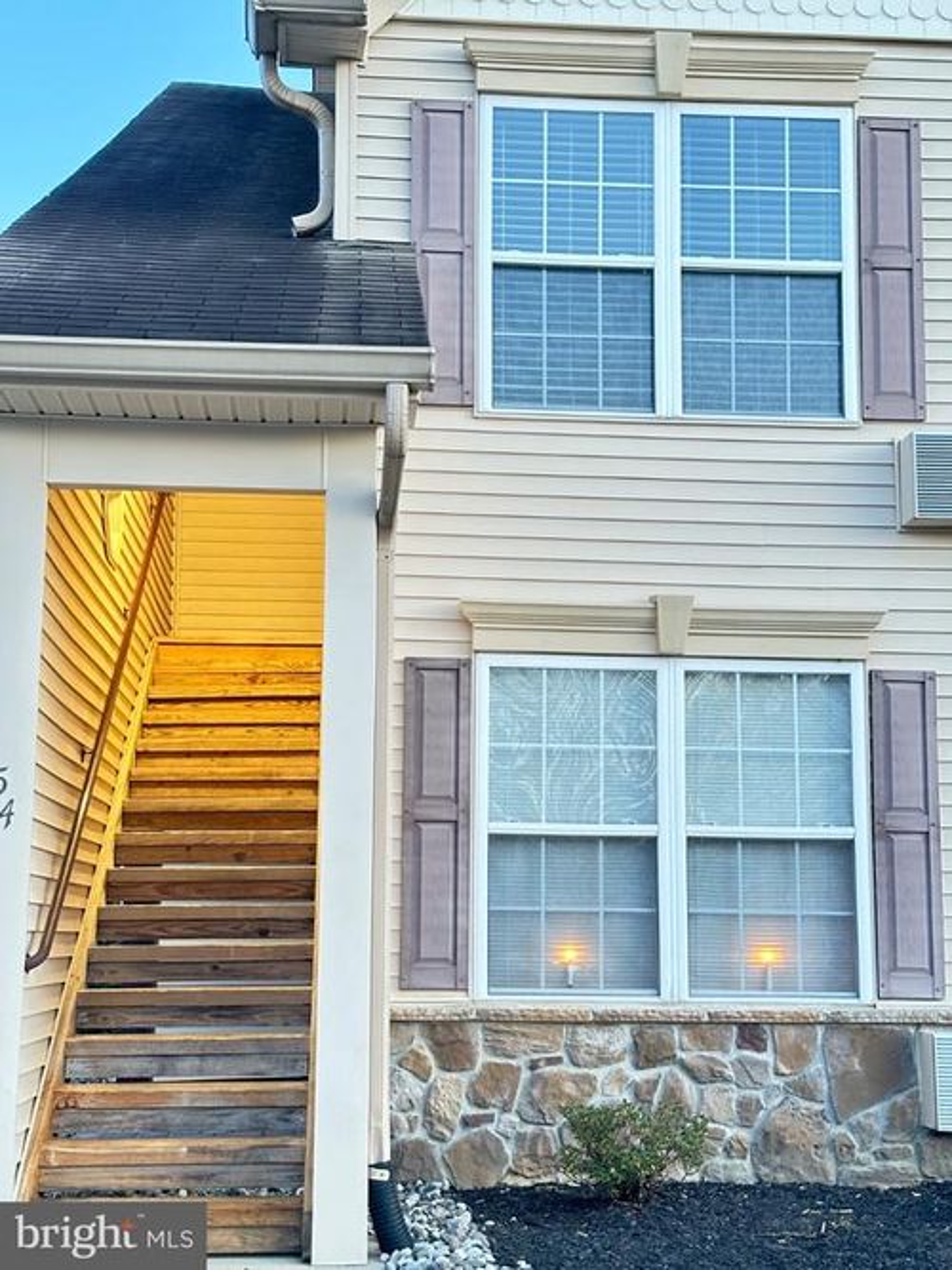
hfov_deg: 30.3
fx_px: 1761
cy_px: 635
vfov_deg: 39.7
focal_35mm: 48
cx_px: 476
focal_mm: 6.86
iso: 320
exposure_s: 1/40
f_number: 1.78
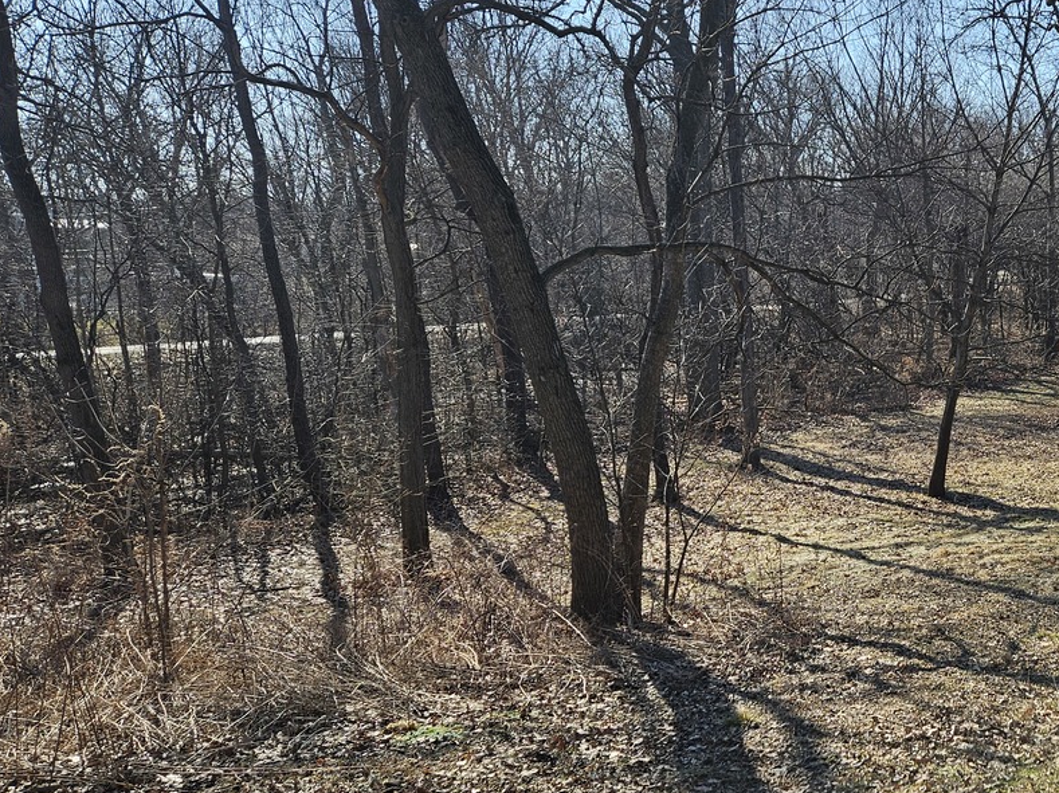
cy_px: 499
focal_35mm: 42
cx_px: 940
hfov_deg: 41.5
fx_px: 1284
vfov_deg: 34.1
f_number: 1.8
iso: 25
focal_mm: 5.4
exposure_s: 1/1093
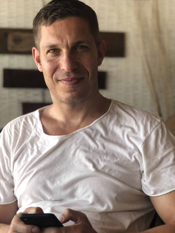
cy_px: 102
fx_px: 485
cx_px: 66
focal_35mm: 72
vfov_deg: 27.0
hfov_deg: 20.4
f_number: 2.4
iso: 16
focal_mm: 6
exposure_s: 1/120
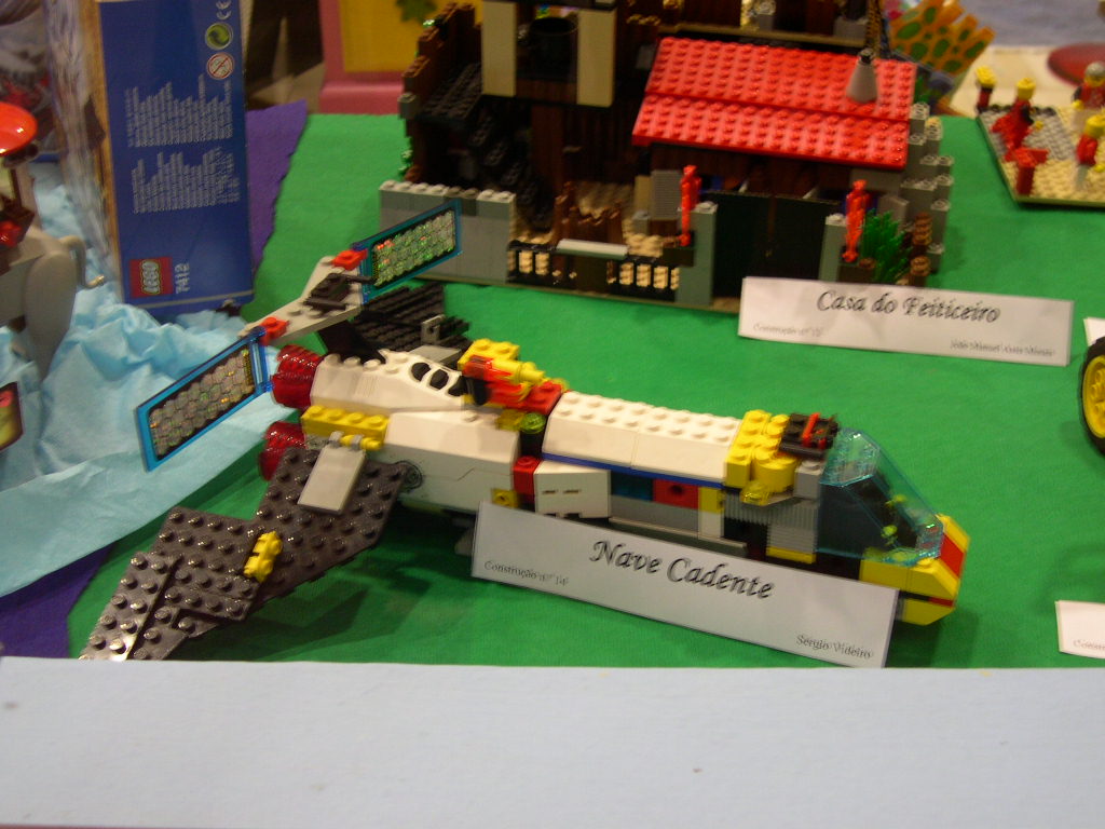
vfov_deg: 30.9
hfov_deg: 40.4
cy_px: 414
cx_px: 552
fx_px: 1500
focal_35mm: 47
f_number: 3.1
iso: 183
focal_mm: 10.1
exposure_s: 1/4.8
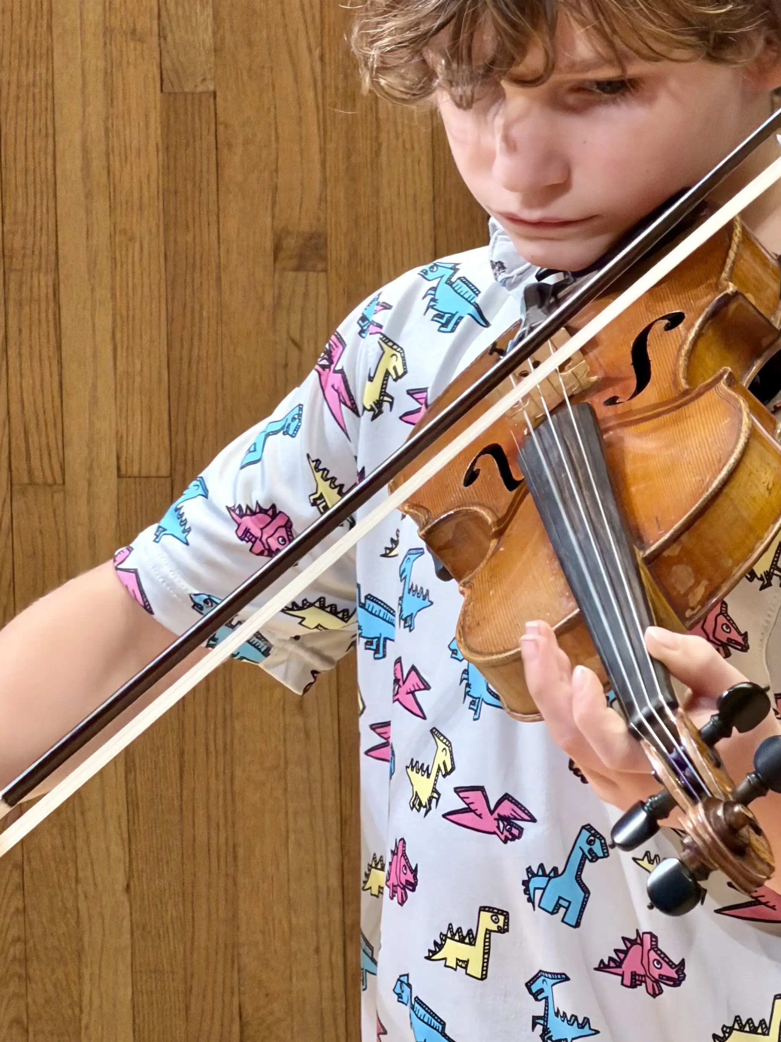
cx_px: 544
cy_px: 335
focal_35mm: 289
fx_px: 8692
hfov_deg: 5.1
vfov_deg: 6.9
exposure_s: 1/60
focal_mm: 16.89
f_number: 2.8
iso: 320
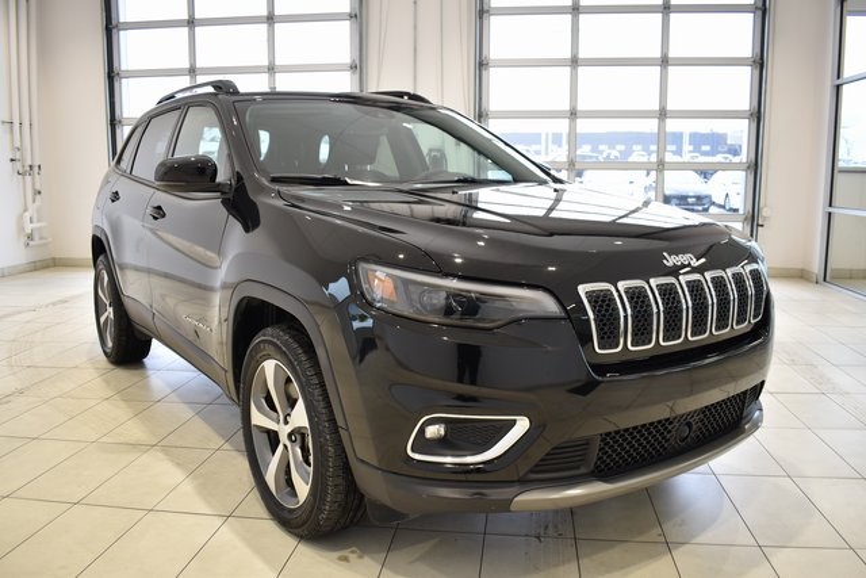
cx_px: 433
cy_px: 289
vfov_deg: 43.6
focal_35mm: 30
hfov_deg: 61.9
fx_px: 722
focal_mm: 20
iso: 200
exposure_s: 1/30
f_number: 3.5
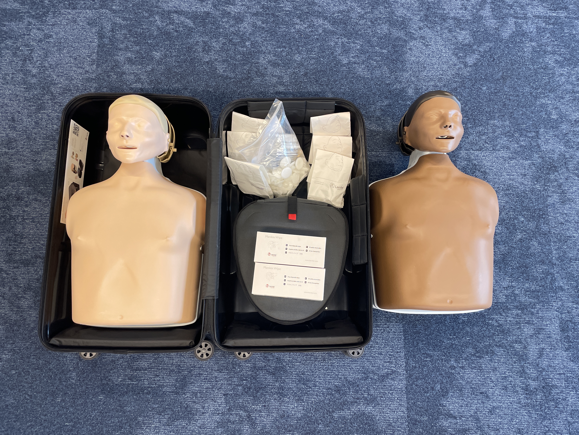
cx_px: 290
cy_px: 218
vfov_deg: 53.1
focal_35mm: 26
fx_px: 435
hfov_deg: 67.3
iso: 80
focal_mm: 4.2
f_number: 1.6
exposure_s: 1/121
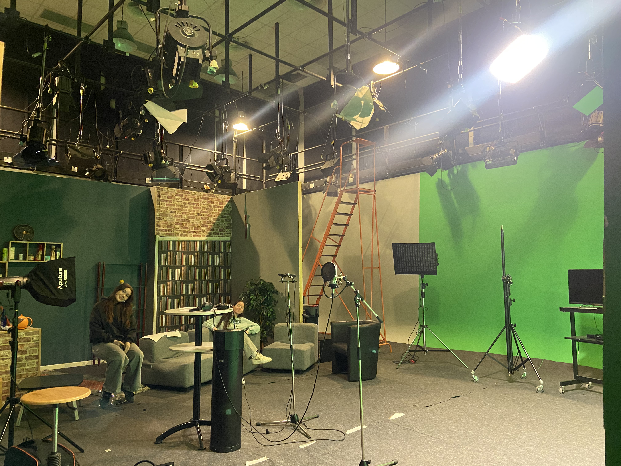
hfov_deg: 67.3
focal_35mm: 26
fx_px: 466
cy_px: 233
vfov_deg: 53.1
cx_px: 310
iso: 640
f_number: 1.8
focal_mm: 4.25
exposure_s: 1/33
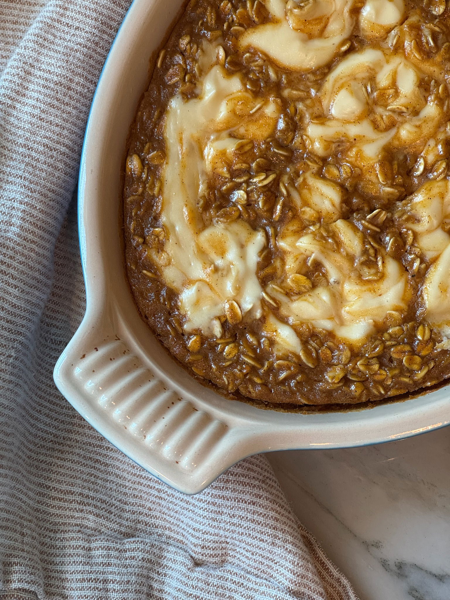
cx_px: 225
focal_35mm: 77
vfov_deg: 25.3
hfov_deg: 19.1
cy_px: 300
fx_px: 1335
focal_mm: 9
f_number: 2.8
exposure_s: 1/60
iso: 250
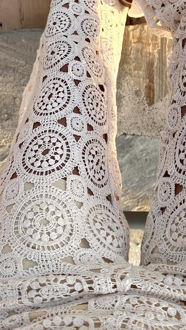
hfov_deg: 25.5
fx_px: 412
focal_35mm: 47
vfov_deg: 42.8
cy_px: 97
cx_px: 89
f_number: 1.78
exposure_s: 1/564
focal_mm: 6.86
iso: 80
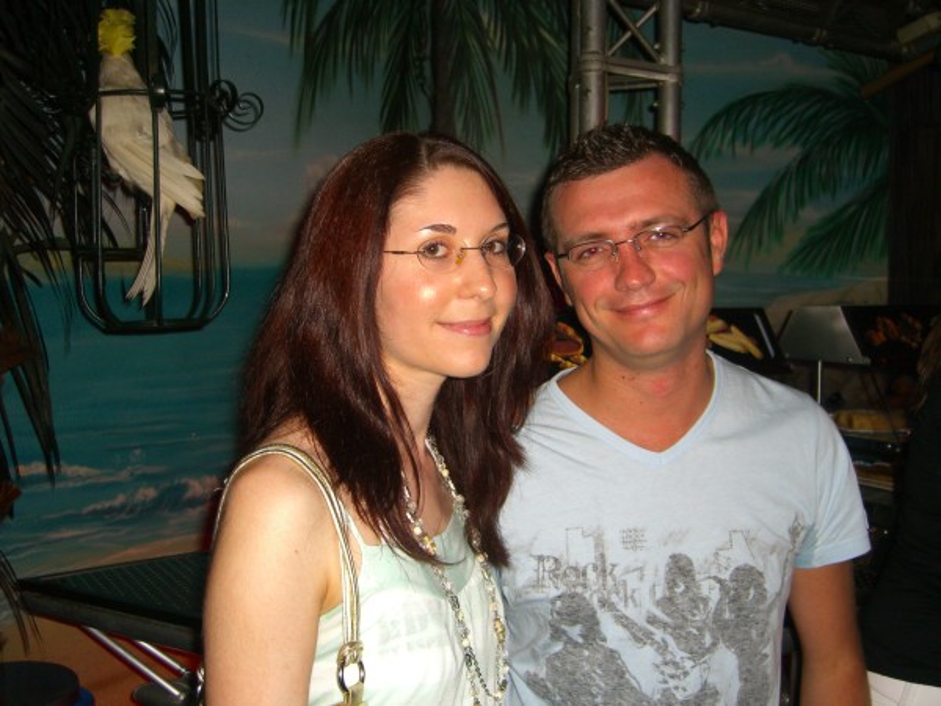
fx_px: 1033
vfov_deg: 37.7
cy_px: 353
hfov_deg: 49.0
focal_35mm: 38
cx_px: 470
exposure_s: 1/60
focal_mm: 7.9
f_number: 2.8
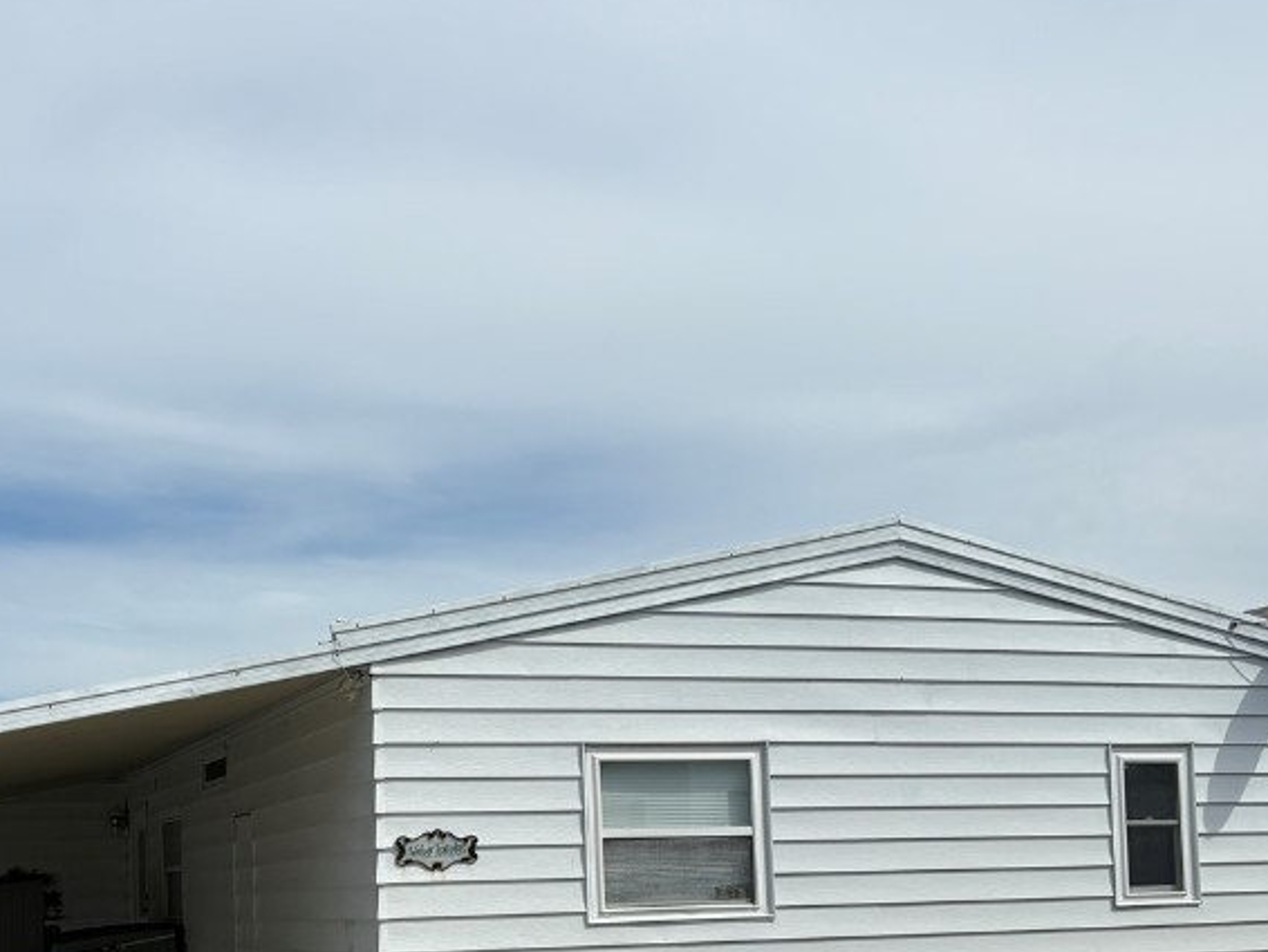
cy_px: 791
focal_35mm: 47
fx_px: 1722
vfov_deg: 30.0
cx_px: 441
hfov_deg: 40.0
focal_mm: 5.96
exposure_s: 1/6993
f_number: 1.6
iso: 50
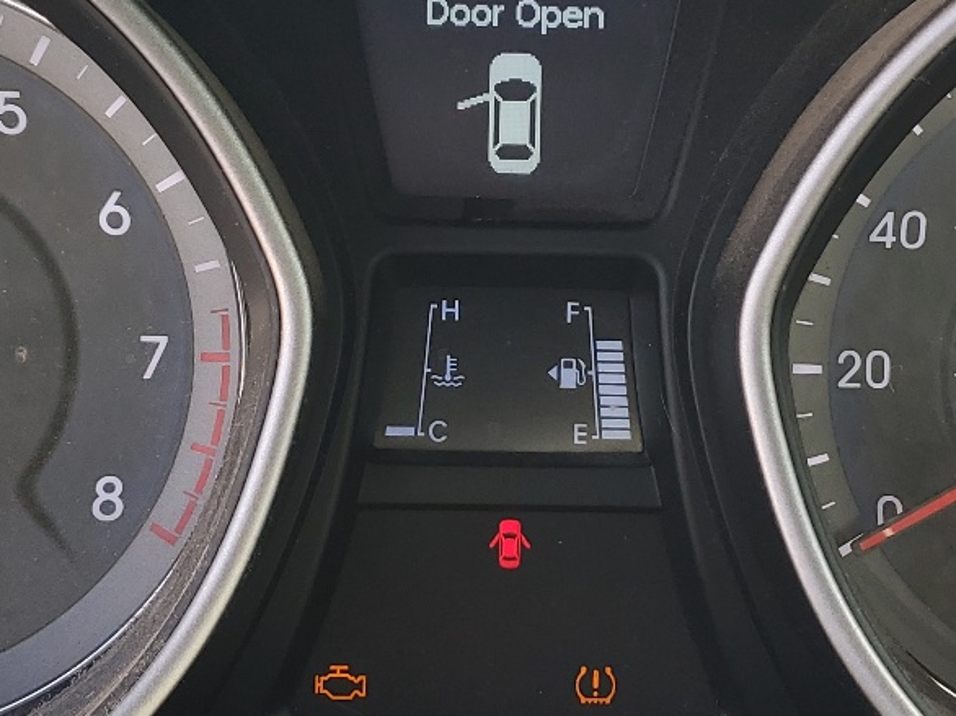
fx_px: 1960
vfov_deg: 20.7
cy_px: 282
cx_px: 501
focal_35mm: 71
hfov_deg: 27.4
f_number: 1.5
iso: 50
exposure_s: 1/172
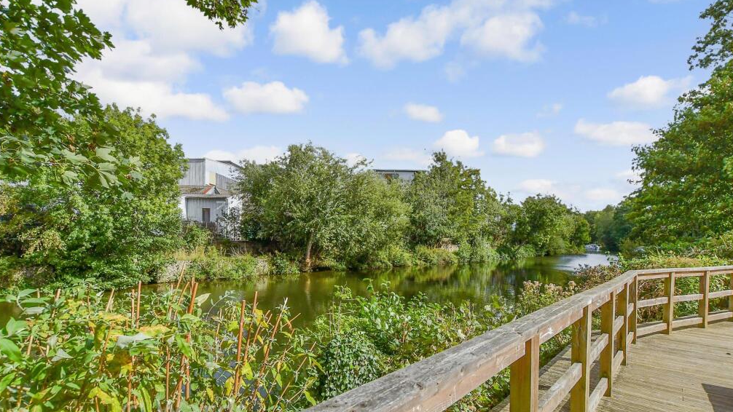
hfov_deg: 99.4
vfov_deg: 66.6
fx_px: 311
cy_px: 241
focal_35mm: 16
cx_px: 364
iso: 320
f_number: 8
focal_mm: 10
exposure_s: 1/1600
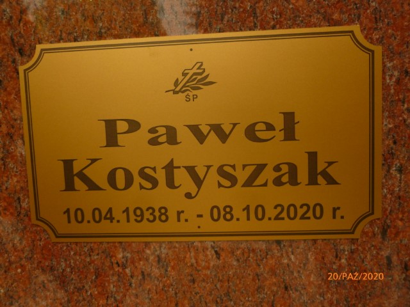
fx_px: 332
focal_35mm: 28
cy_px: 154
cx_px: 205
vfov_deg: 49.7
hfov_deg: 63.4
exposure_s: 1/320
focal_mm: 5
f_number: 3.3
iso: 200
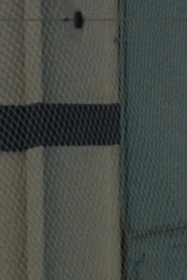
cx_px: -9
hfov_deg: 0.9
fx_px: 12231
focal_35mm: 1571
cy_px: 567
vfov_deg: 1.3
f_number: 4.5
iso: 1600
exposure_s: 1/320
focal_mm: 105
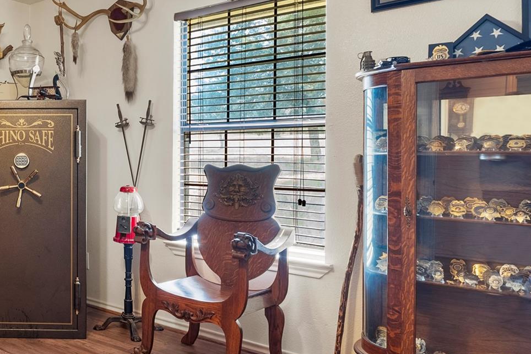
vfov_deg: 38.9
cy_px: 164
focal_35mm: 34
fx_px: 502
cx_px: 18
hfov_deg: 47.7
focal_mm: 16
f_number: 7.1
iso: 160
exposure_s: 15
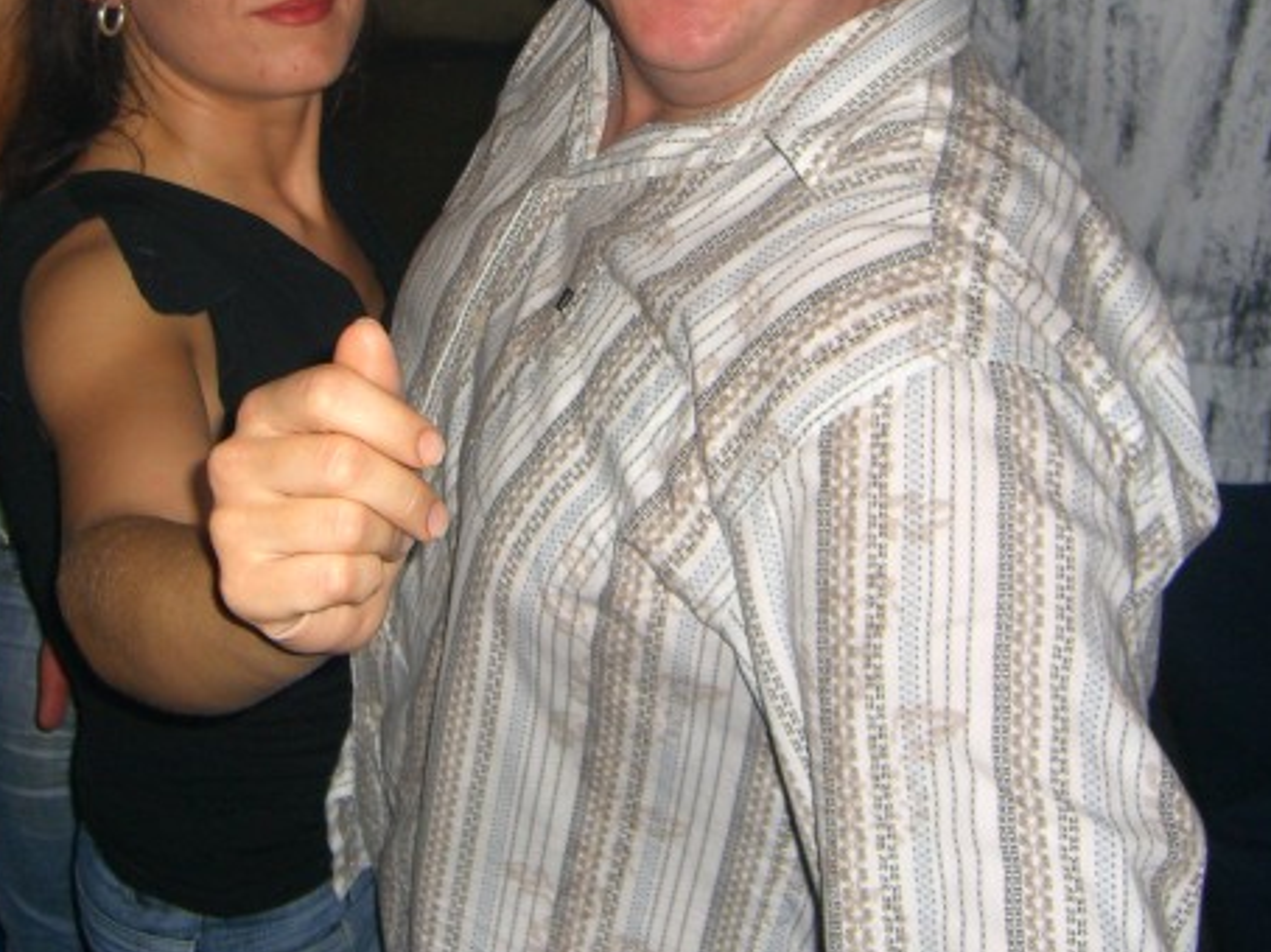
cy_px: 134
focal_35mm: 67
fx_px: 2459
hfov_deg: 28.9
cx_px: 496
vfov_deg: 21.5
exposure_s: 1/60
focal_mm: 7.9
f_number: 2.8
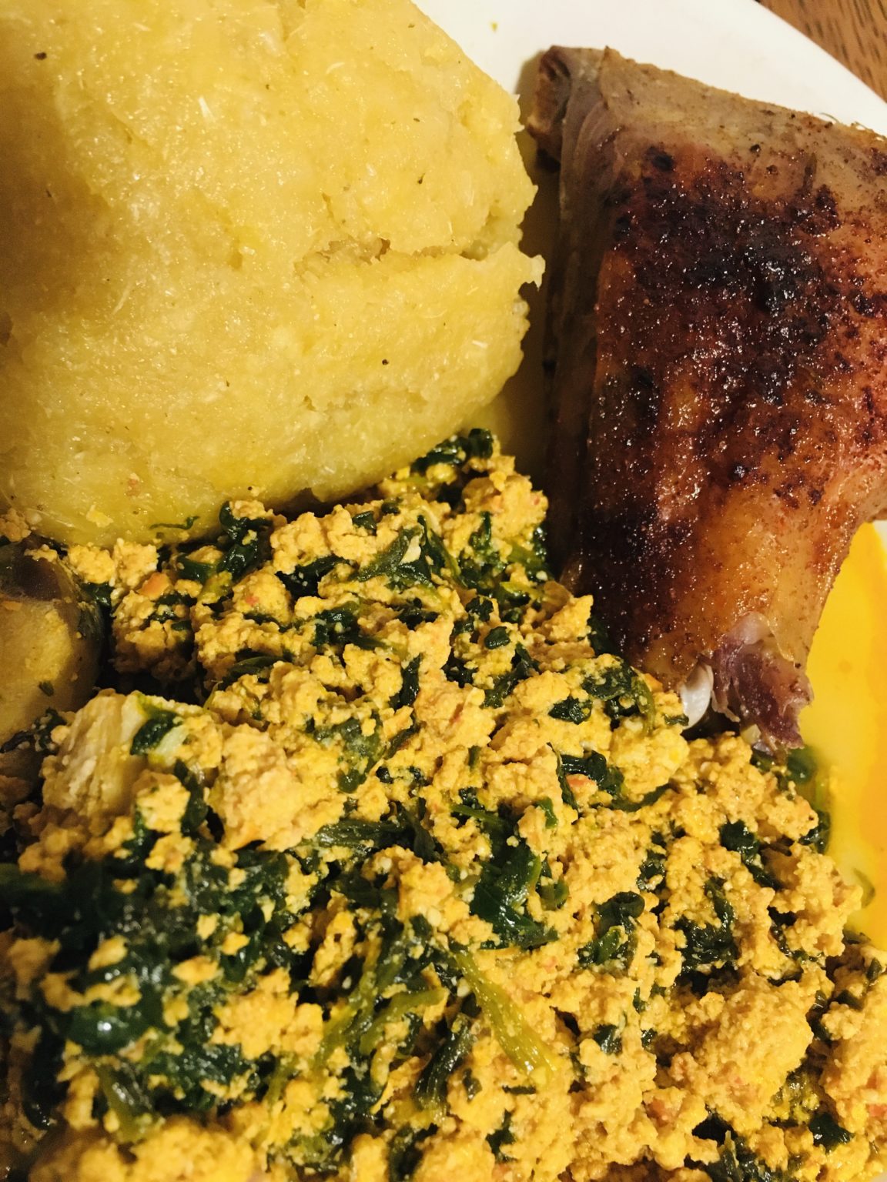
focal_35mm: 29
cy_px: 591
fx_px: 991
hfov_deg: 48.2
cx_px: 444
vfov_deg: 61.7
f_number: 2.2
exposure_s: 1/17
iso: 320
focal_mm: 4.15
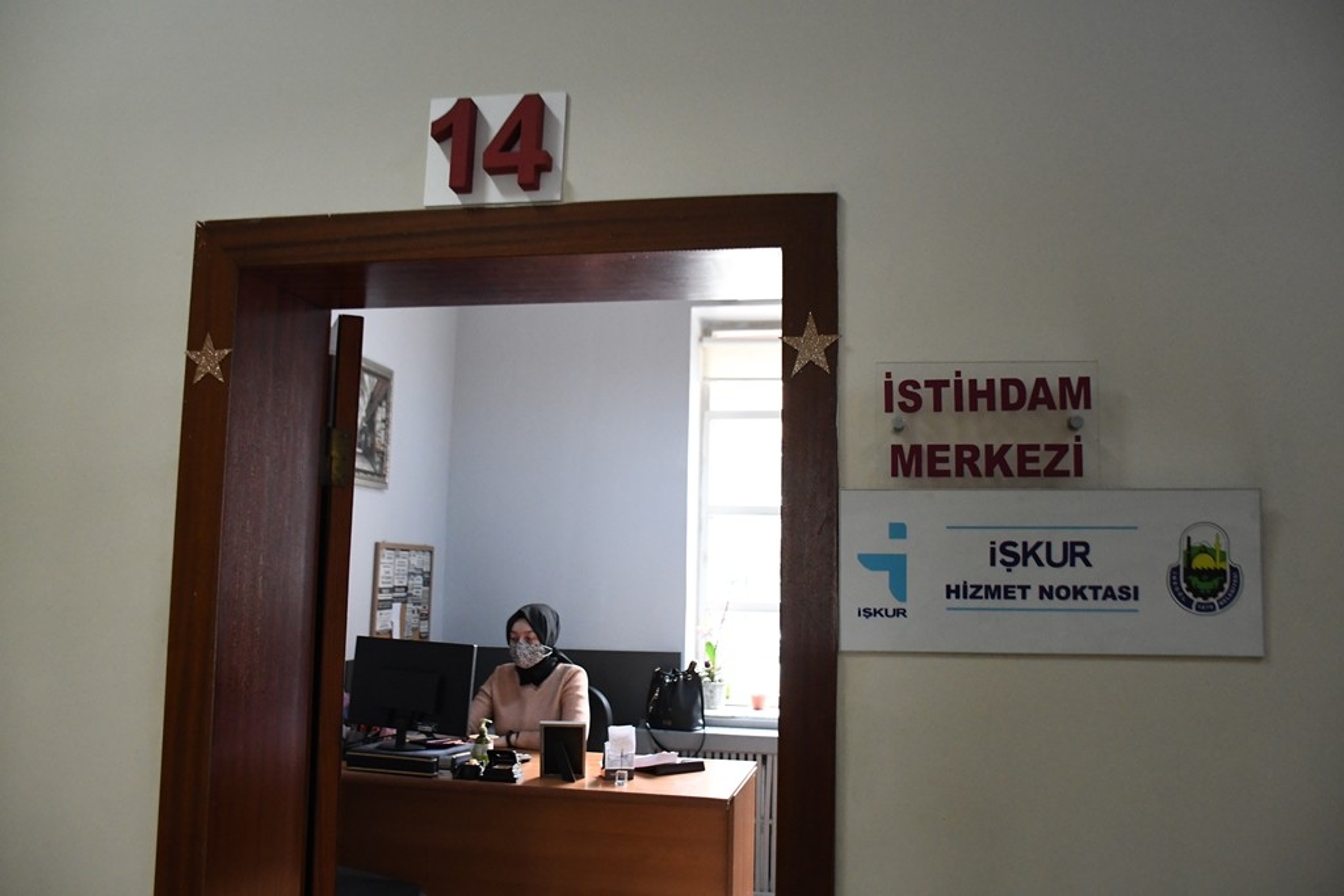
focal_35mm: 30
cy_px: 448
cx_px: 672
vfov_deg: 43.6
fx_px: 1120
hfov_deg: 61.9
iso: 3200
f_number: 3.5
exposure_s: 1/160
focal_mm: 20
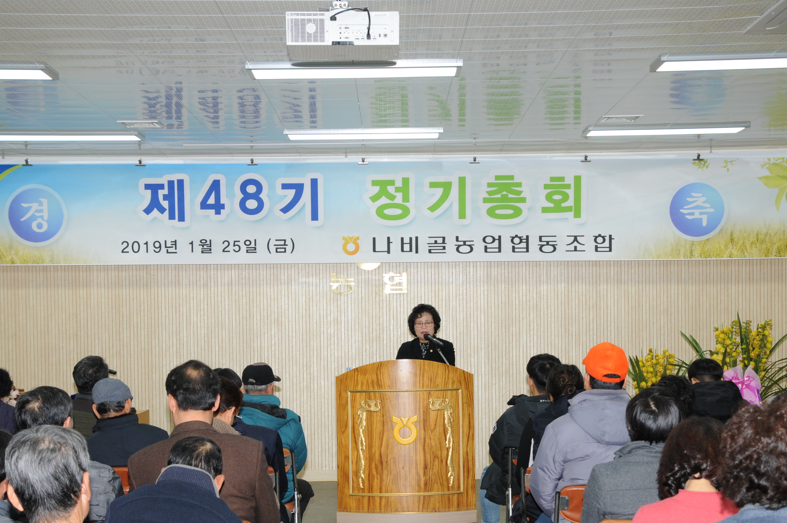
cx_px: 389
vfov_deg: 23.2
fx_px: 1266
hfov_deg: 34.5
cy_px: 337
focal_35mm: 58
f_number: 5.6
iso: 400
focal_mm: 30
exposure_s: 1/60
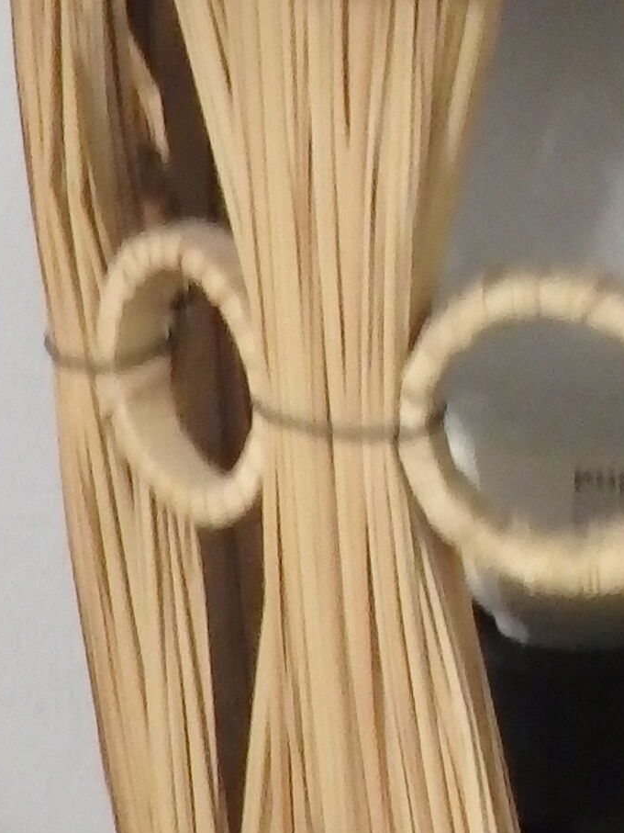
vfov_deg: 15.2
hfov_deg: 11.5
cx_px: 635
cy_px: -7
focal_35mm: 127
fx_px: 3053
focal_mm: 4.5
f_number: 3
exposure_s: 1/10
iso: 800
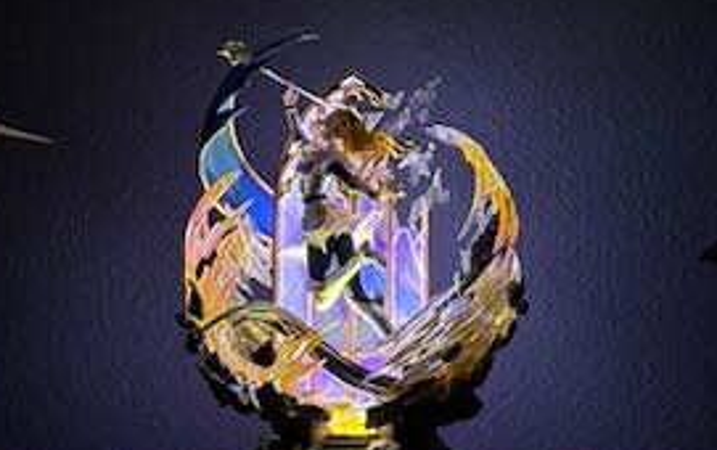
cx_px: 344
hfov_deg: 34.0
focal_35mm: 60
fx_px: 1174
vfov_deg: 21.3
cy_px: 66
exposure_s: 1/39
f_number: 1.78
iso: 1000
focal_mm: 6.76
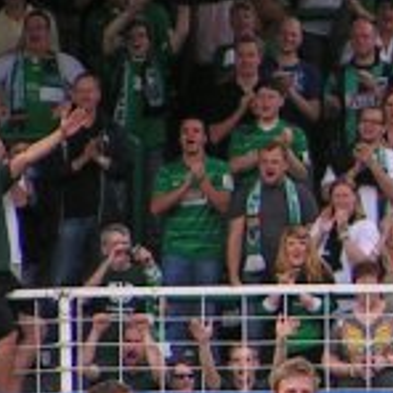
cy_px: 138
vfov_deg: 1.6
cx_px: 900
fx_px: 13885
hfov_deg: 1.6
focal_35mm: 1081
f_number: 3.5
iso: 50
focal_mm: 34.5
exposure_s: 1/400
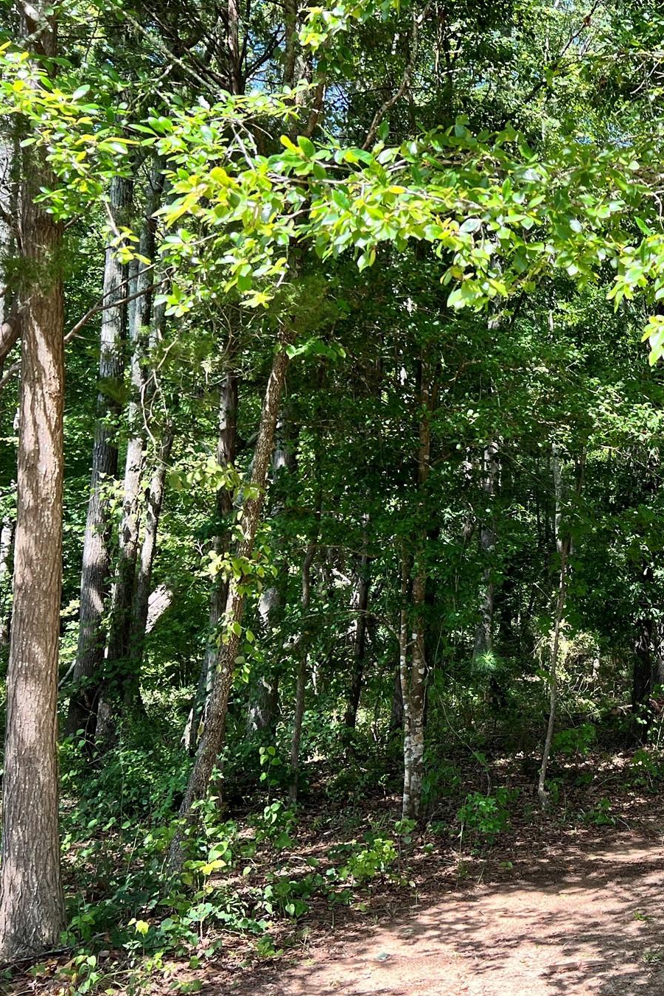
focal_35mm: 41
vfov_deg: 47.4
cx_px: 733
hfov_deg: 29.4
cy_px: 532
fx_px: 1134
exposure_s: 1/499
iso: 50
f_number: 1.5
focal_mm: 5.7
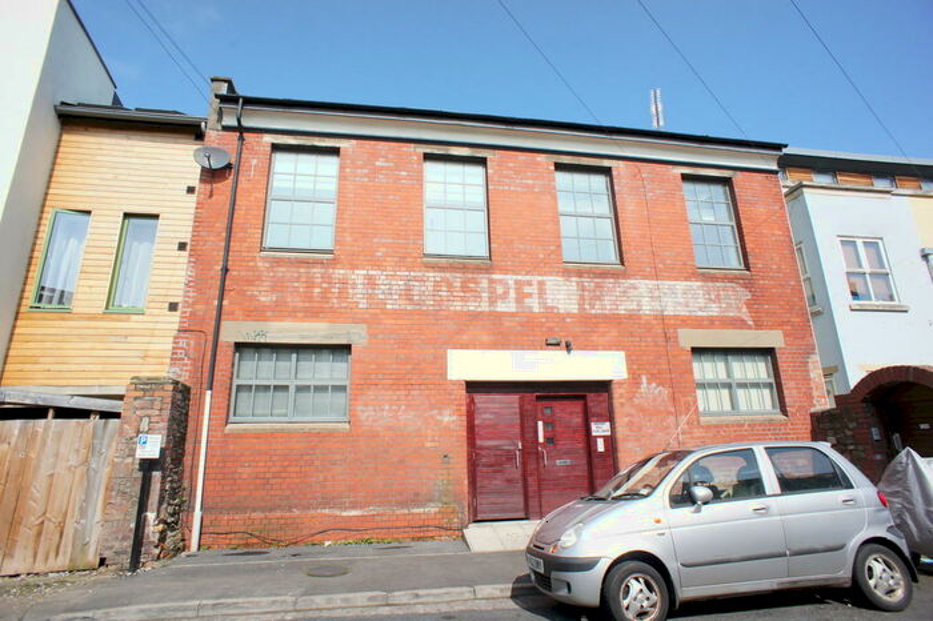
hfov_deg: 73.8
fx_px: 622
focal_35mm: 24
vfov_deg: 53.1
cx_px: 466
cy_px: 310
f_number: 6.3
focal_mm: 16
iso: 200
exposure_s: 1/400
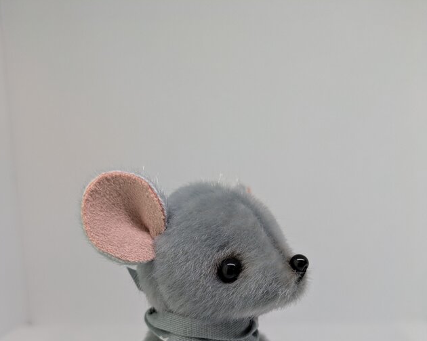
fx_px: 417
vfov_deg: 42.0
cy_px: 286
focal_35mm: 33
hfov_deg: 54.2
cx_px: 211
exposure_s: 1/157
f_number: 1.89
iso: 56
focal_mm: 5.43
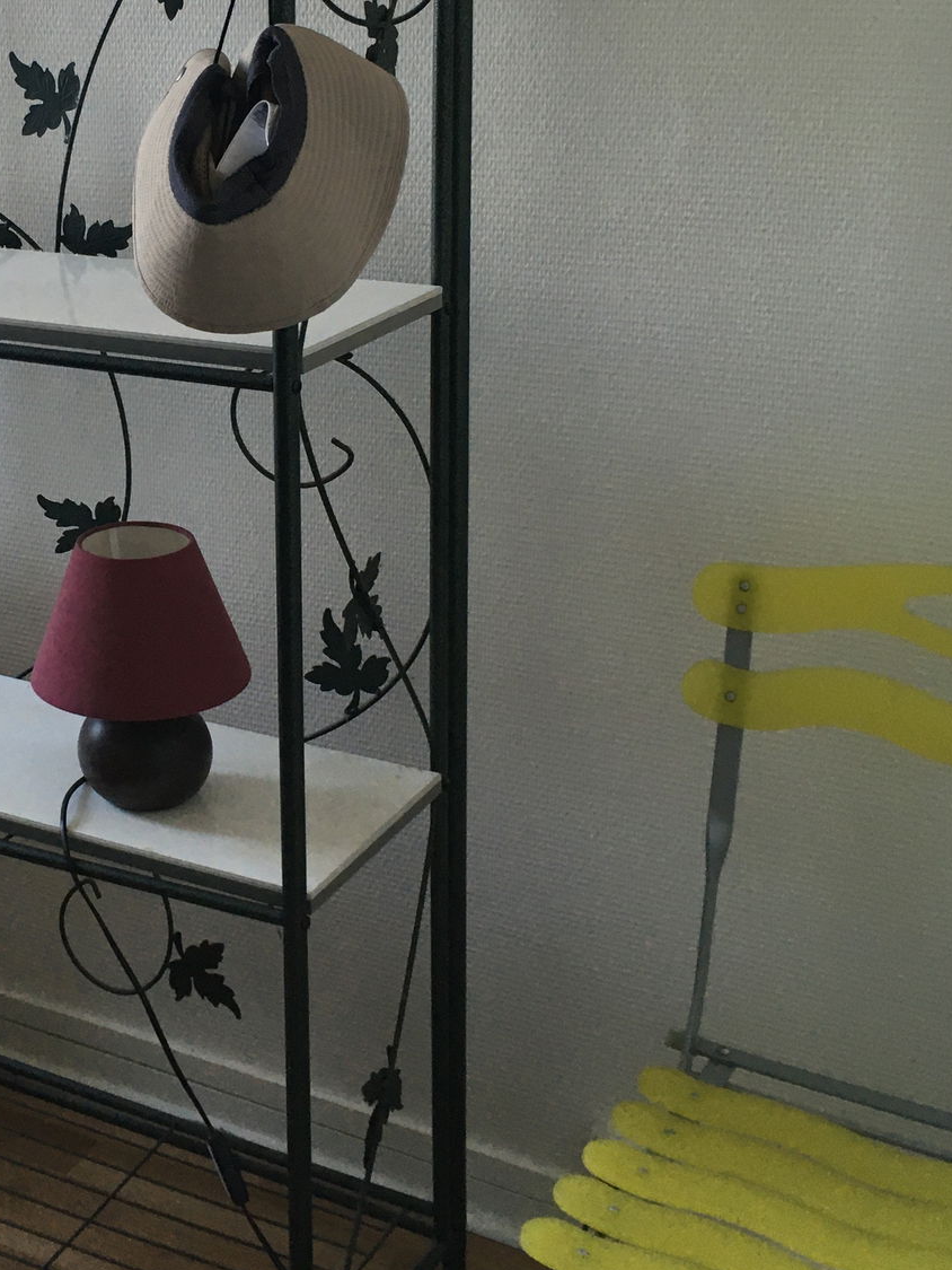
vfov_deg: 34.5
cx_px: 79
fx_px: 2016
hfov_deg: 25.7
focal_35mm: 55
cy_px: 382
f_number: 2.2
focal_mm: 4.15
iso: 50
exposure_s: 1/33
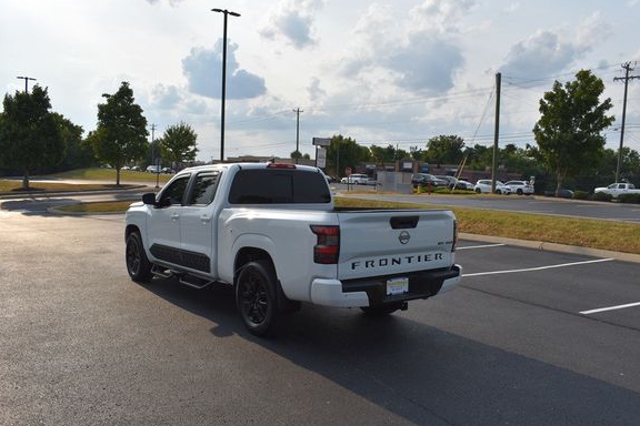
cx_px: 330
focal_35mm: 30
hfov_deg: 61.9
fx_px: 533
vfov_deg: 43.6
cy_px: 226
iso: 100
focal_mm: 18
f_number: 9
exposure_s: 1/320
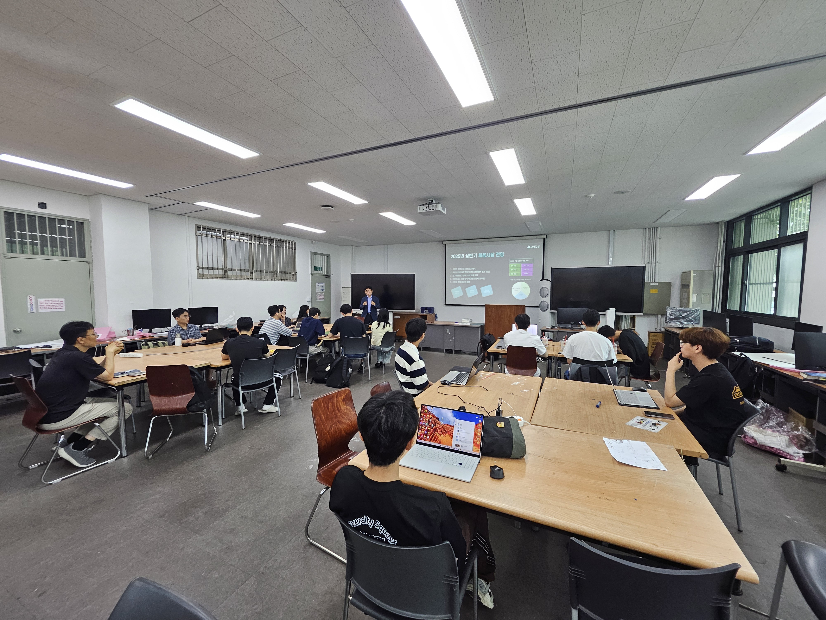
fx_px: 310
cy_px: 310
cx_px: 413
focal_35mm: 13
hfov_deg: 106.2
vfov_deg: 89.9
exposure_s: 1/60
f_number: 2.2
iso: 100
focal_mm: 1.7
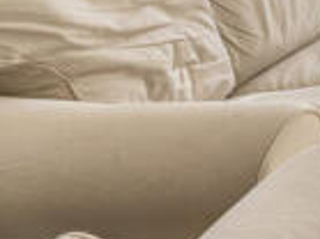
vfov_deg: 15.8
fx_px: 732
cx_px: 680
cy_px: -190
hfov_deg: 16.7
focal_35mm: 79
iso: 200
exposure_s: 1/125
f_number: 14
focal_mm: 17.5
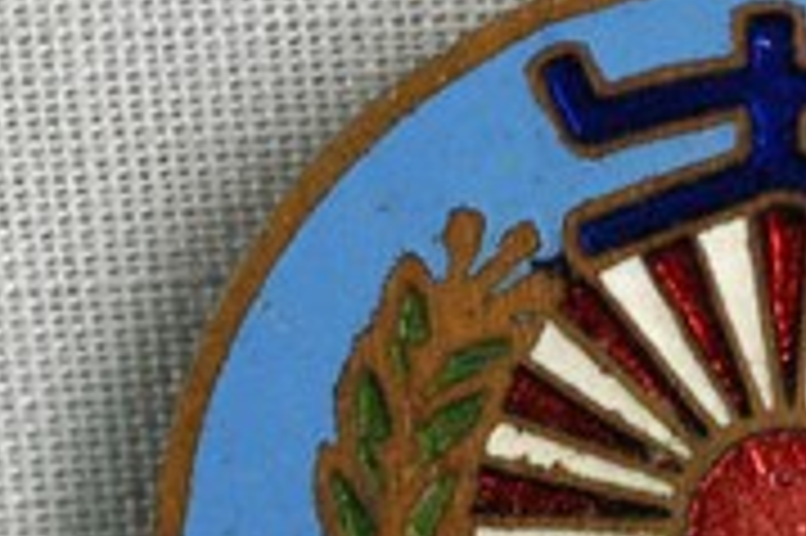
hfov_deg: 6.4
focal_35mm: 321
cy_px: 592
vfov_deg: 4.3
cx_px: 770
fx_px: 7180
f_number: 8
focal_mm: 60
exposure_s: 1/15
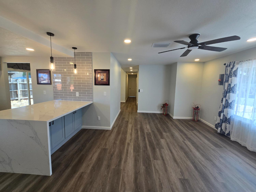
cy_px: 96
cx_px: 128
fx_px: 96
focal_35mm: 13
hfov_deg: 106.2
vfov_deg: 89.9
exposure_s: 1/120
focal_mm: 2.2
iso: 100
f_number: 2.2
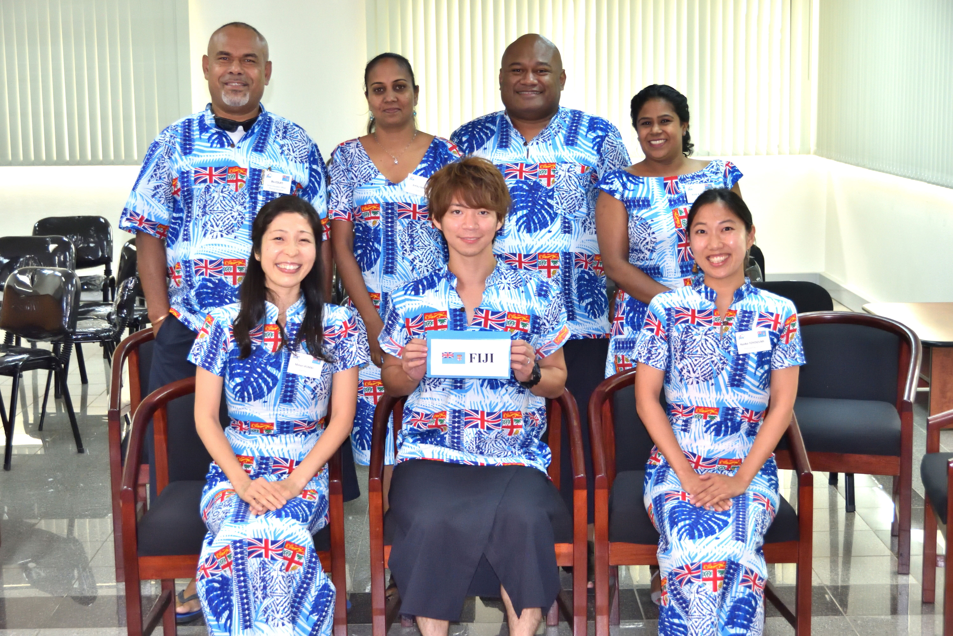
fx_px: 1588
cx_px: 476
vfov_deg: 22.6
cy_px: 318
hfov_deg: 33.4
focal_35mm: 60
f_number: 4.5
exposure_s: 1/200
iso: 1600
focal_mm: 40
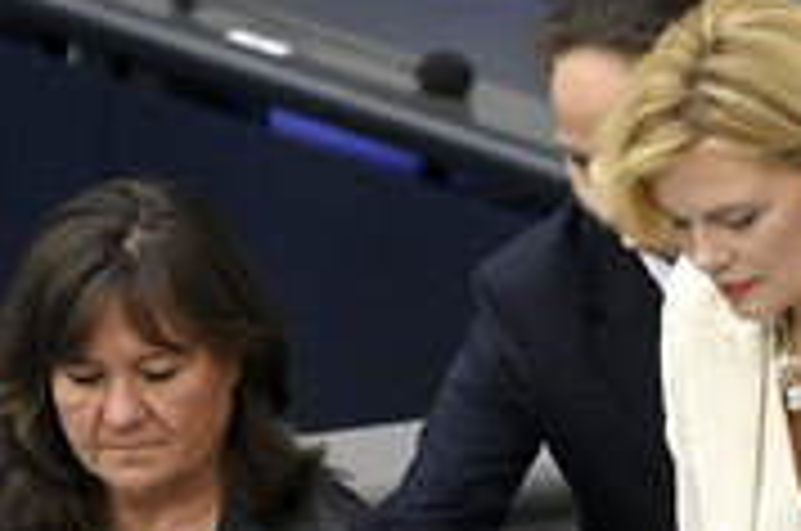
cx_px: 722
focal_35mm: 1266
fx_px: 28118
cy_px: 513
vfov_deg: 1.1
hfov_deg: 1.6
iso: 8000
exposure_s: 1/400
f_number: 5.6
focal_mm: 500
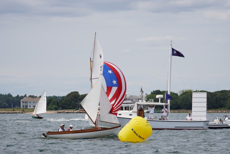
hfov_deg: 8.2
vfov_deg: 5.5
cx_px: 115
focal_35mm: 252
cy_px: 77
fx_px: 1610
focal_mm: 168
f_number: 5
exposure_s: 1/1250
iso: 160
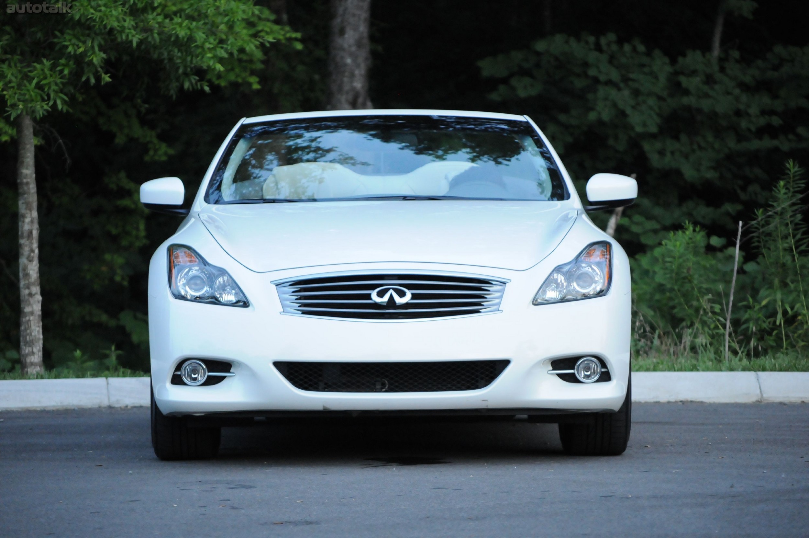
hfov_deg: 11.4
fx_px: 4040
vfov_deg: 7.6
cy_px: 269
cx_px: 404
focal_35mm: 180
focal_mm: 120
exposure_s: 1/100
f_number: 5
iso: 2000
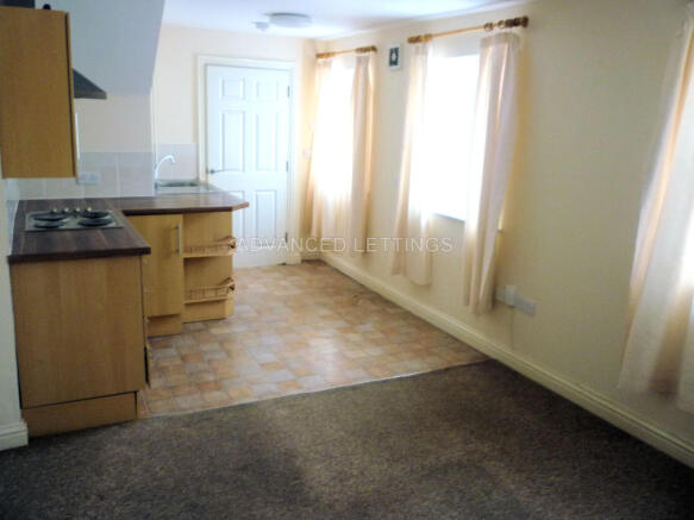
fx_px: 581
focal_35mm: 29
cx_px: 347
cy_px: 260
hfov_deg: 61.7
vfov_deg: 48.2
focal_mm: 5.2
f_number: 3.3
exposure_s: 1/30
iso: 200
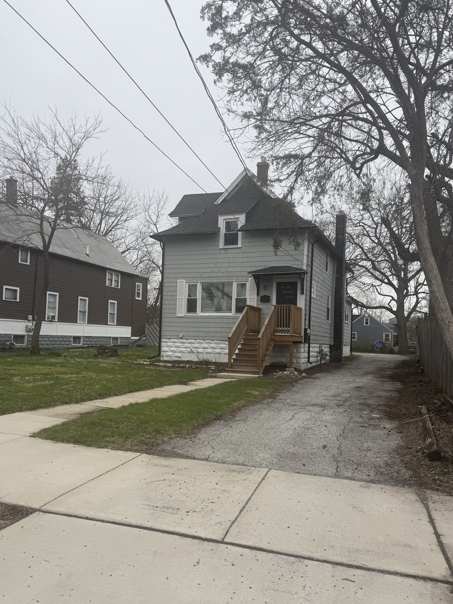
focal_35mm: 26
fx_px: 454
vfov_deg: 67.3
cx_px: 222
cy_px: 317
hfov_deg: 53.1
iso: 64
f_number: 1.78
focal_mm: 6.76
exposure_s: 1/197
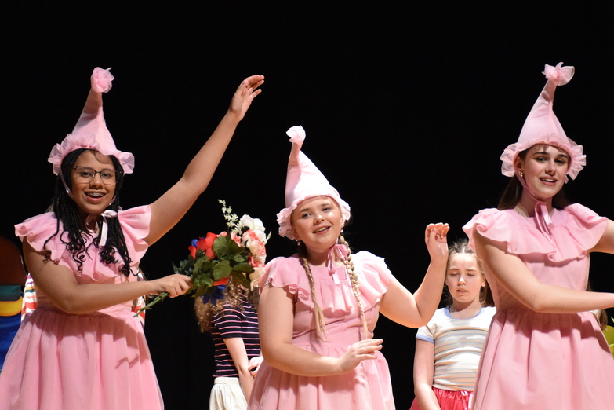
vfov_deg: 13.4
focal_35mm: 102
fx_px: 1740
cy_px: 259
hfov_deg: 20.0
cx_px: 348
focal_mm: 52
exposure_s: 1/500
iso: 5000
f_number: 4.8
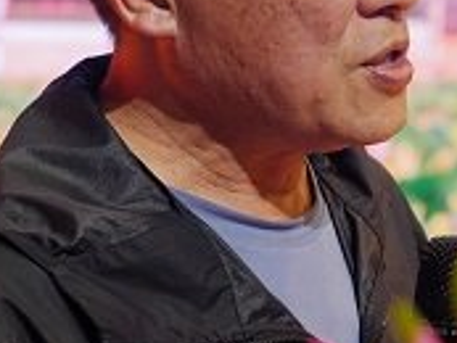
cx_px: 394
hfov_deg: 9.8
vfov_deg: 7.4
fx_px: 2669
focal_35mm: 202
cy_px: 103
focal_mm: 66
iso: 800
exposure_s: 1/80
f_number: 5.6
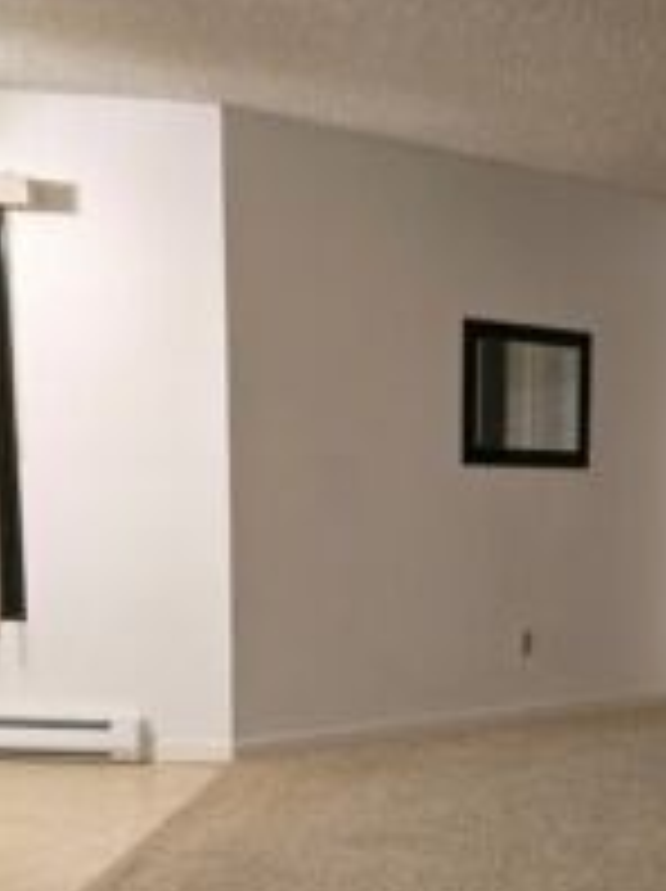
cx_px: 747
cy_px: 754
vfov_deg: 30.2
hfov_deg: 22.2
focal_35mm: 62
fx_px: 1594
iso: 800
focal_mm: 6.3
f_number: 1.7
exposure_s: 1/60
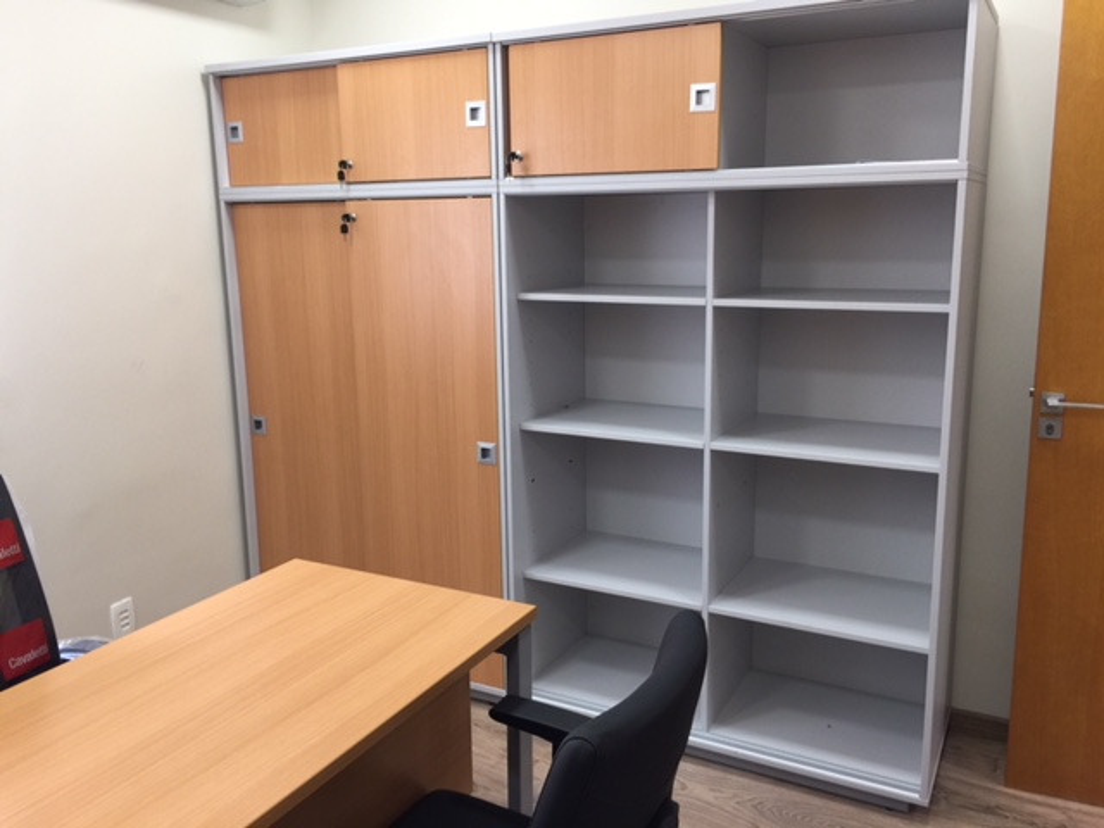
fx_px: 925
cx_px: 552
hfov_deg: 61.7
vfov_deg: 48.2
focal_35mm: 29
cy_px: 414
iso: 40
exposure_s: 1/30
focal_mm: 4.15
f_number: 2.2
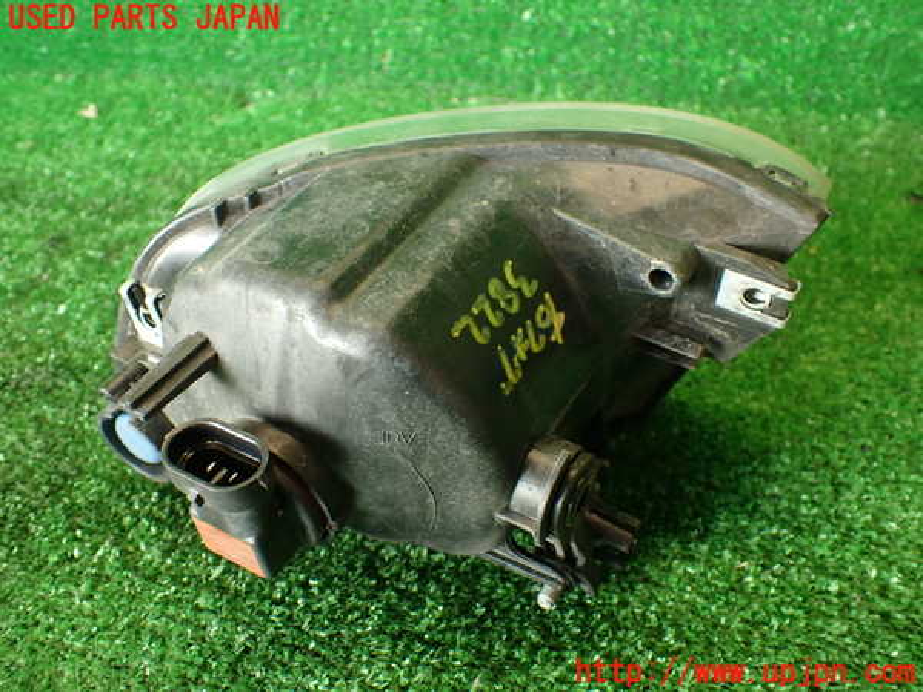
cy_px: 346
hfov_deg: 56.8
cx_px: 462
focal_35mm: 32
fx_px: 853
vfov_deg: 44.2
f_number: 2.4
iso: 200
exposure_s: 1/50
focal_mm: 5.79
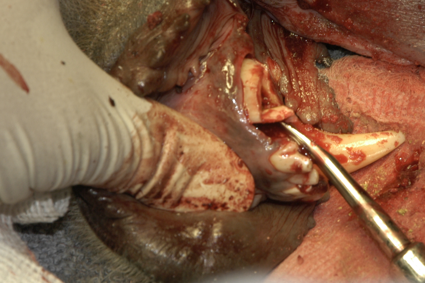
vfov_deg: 4.3
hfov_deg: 6.5
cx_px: 267
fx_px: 3727
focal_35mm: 316
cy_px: 123
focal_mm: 120
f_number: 14
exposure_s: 1/180
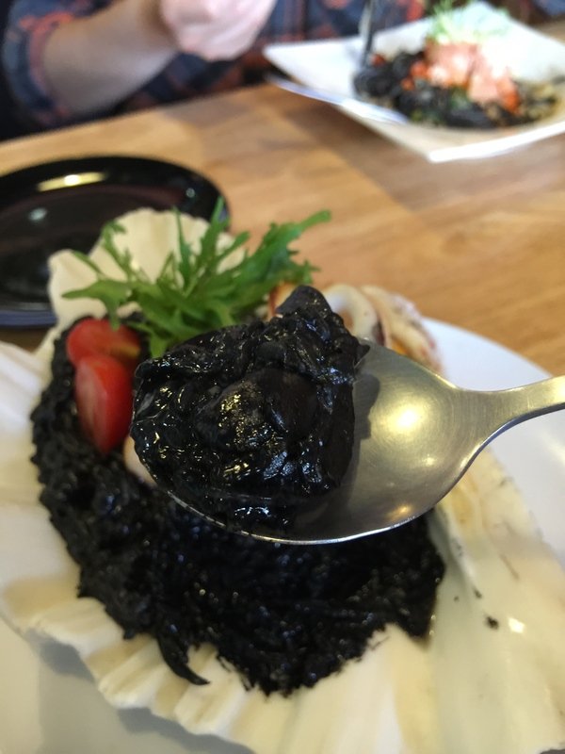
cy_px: 377
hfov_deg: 48.2
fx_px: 631
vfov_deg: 61.7
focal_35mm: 29
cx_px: 282
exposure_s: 1/10
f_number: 2.2
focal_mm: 4.15
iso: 125
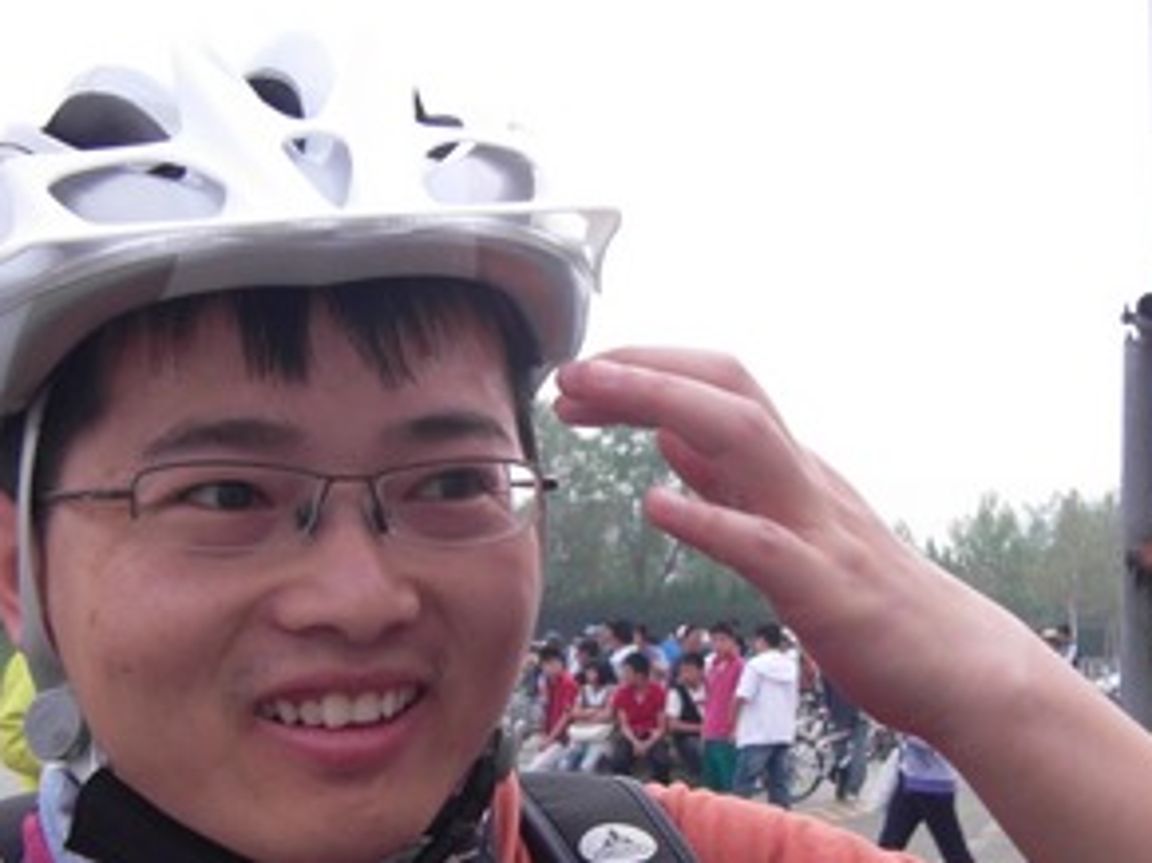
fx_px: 1763
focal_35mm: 53
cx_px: 519
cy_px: 570
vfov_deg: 27.4
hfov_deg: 36.2
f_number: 7.3
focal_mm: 6
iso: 80
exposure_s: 1/125
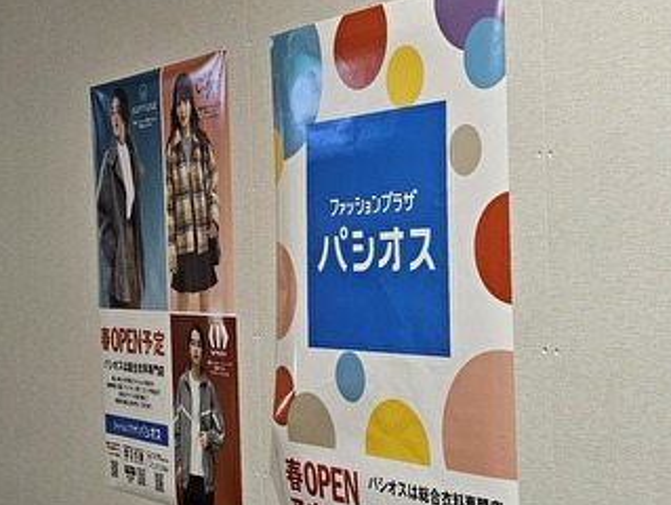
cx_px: 328
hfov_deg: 27.0
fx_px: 1397
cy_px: 307
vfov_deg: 20.5
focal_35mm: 72
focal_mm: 5.4
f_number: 1.8
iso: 64
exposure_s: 1/100
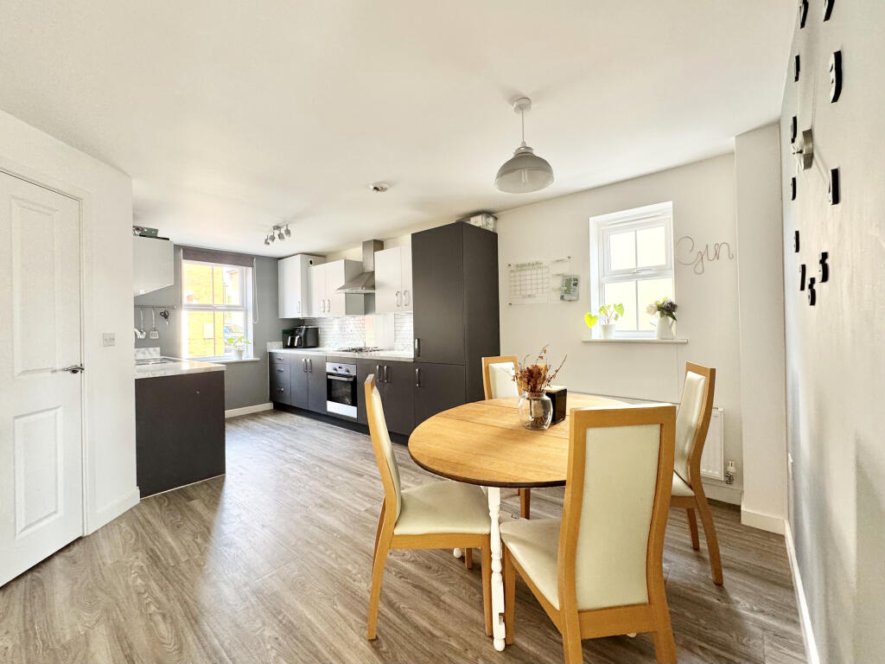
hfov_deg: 102.1
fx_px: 358
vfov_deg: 85.7
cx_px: 442
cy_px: 332
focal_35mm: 14
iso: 250
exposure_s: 1/99
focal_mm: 2.22
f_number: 2.2
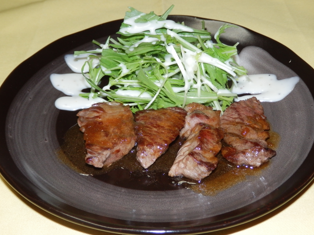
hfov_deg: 42.1
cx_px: 165
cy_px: 129
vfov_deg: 32.2
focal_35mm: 45
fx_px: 408
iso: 200
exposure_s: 1/80
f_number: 3.7
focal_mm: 7.3
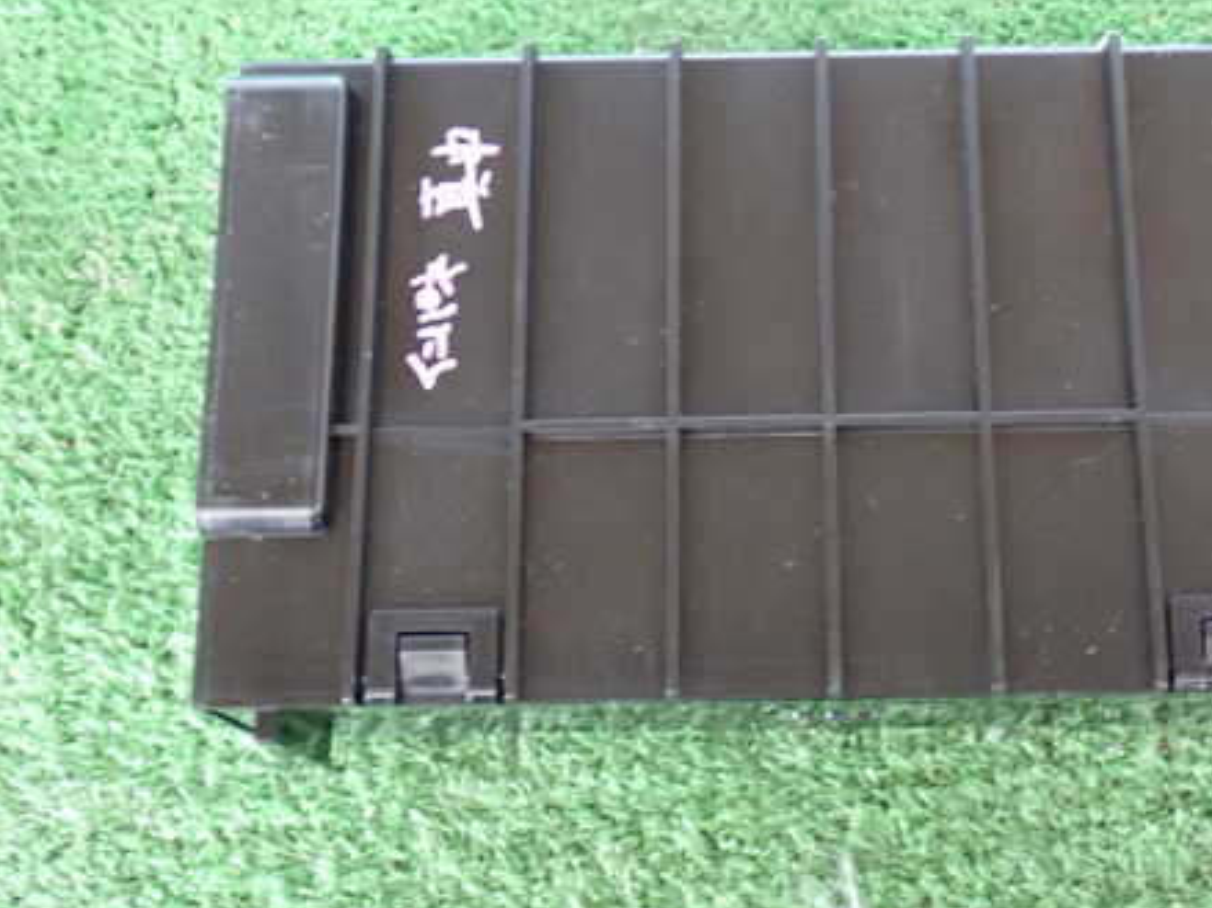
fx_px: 1960
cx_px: 803
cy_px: 392
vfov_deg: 26.1
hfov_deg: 34.1
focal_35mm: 56
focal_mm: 7.31
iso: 800
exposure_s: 1/25
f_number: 2.8
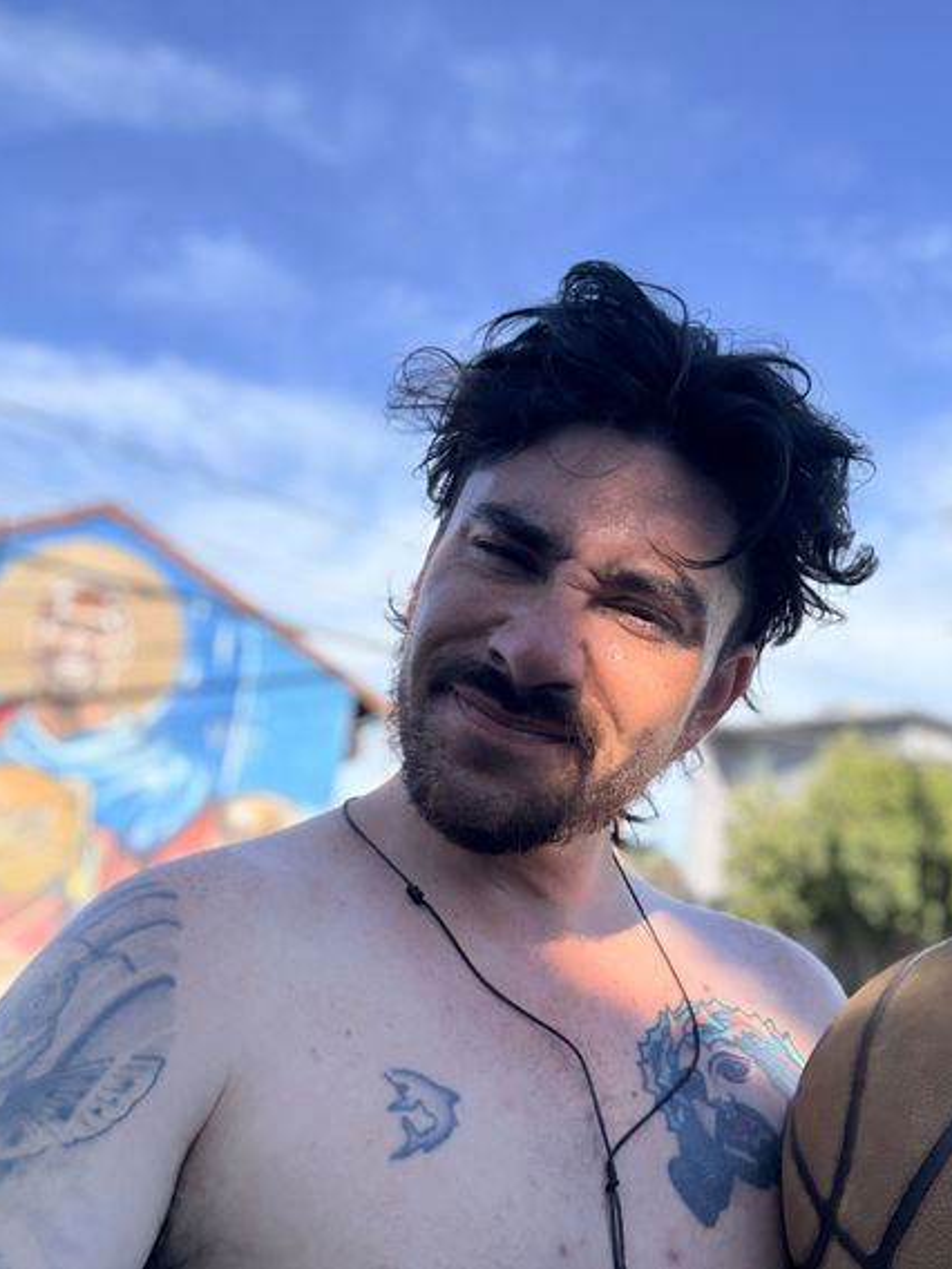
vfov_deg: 58.3
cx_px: 483
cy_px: 618
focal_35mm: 31
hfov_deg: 45.4
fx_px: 1137
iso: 40
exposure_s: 1/607
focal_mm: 2.69
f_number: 1.9
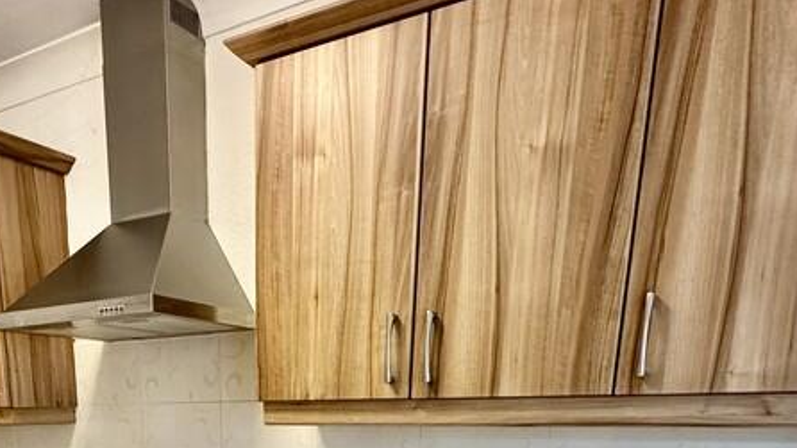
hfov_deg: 54.8
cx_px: 232
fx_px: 740
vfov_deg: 26.8
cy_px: 625
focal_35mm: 35
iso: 250
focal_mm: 2.22
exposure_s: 1/50
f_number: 2.2
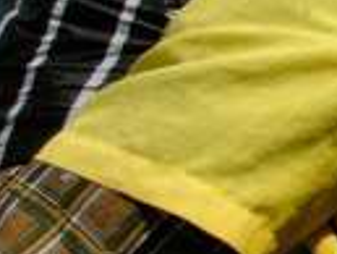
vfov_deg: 8.6
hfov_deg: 10.4
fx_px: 1686
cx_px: 687
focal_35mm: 173
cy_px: 103
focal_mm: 8.9
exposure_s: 1/1000
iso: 200
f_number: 8
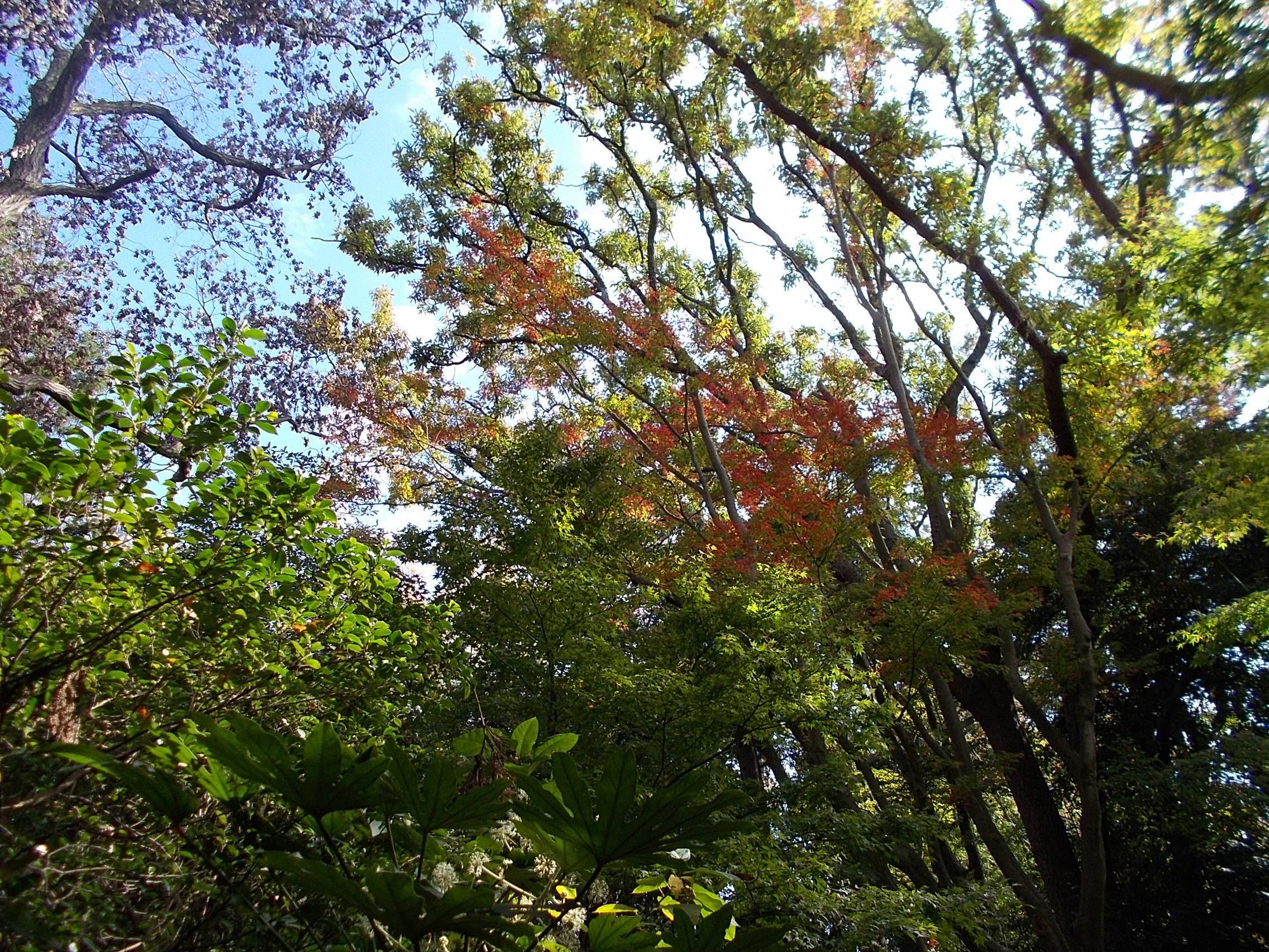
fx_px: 953
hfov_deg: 67.3
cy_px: 476
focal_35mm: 26
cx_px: 634
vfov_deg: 53.1
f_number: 3.2
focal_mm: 4.6
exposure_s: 1/200
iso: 80
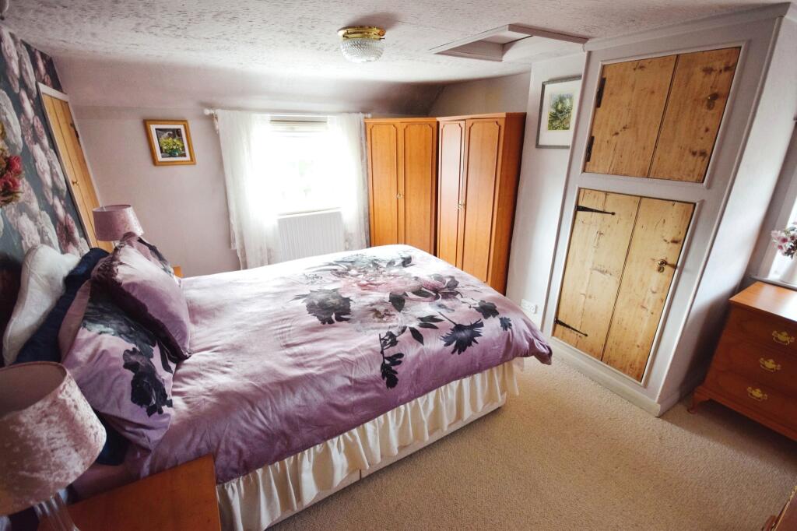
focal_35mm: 15
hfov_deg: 100.4
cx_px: 398
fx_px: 332
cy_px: 266
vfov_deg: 77.3
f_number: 4
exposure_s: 1/60
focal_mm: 10
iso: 1000
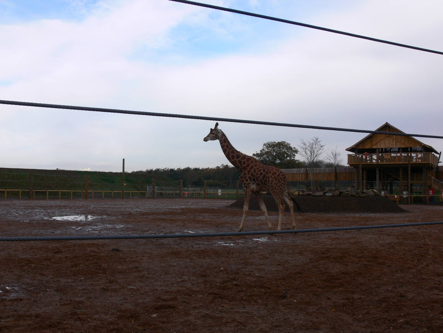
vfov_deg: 40.7
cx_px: 222
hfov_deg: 52.6
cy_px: 166
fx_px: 448
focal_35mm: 35
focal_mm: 7.4
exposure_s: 1/200
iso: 80
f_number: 5.6
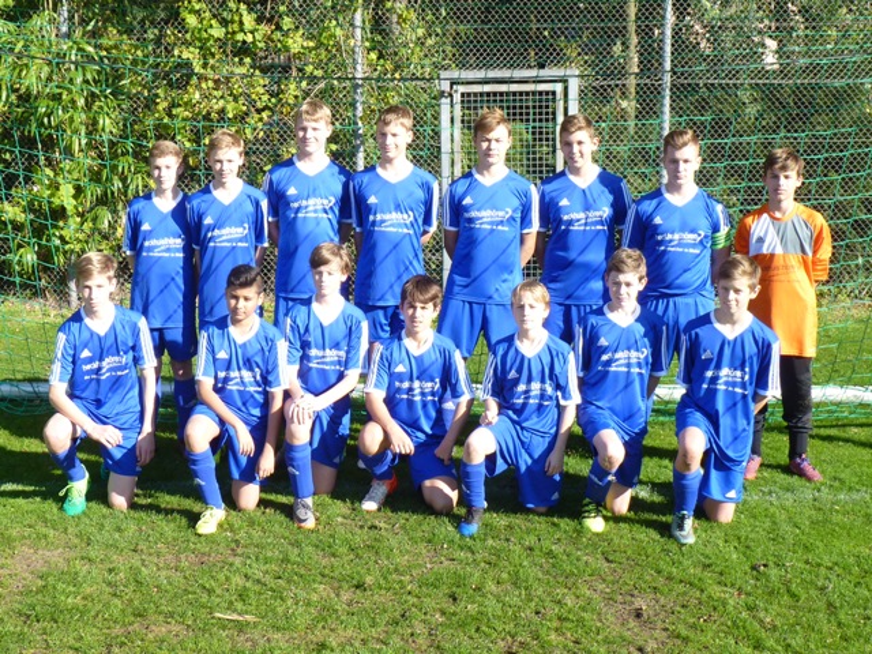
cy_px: 327
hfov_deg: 50.1
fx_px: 932
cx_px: 436
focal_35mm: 37
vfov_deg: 38.7
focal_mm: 6.6
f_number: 3
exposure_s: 1/500
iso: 125
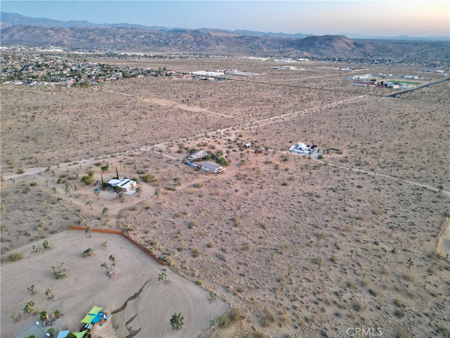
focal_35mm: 24
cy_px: 169
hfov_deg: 71.6
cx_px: 225
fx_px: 312
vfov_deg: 56.8
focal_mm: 6.72
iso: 460
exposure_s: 1/15
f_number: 1.7
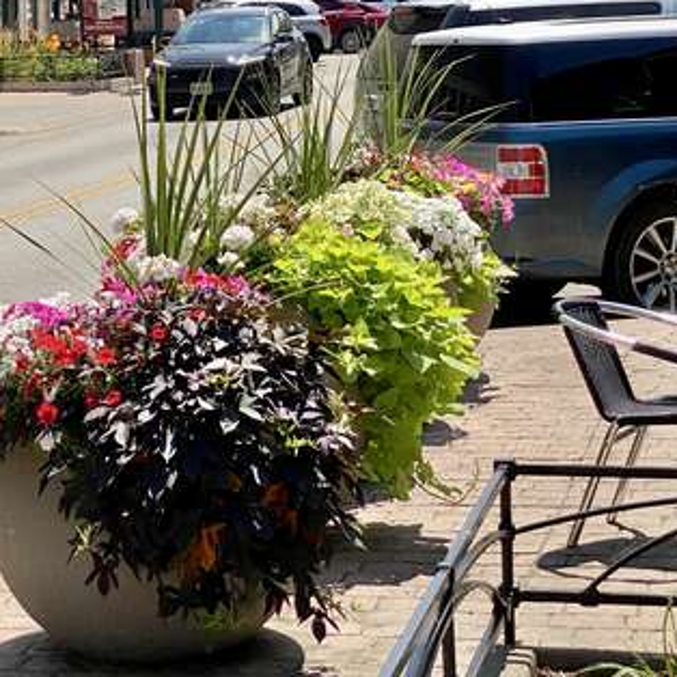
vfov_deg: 14.5
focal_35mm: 117
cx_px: 196
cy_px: -78
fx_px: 2589
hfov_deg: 14.9
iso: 20
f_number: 2
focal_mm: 6
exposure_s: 1/2083
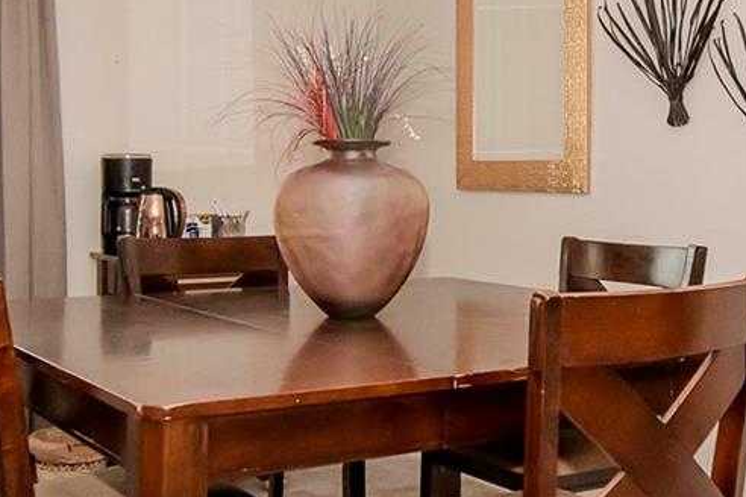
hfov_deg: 37.0
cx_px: 426
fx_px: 1111
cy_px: 194
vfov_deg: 25.2
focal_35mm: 54
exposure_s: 1/125
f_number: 7.1
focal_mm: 11
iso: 800
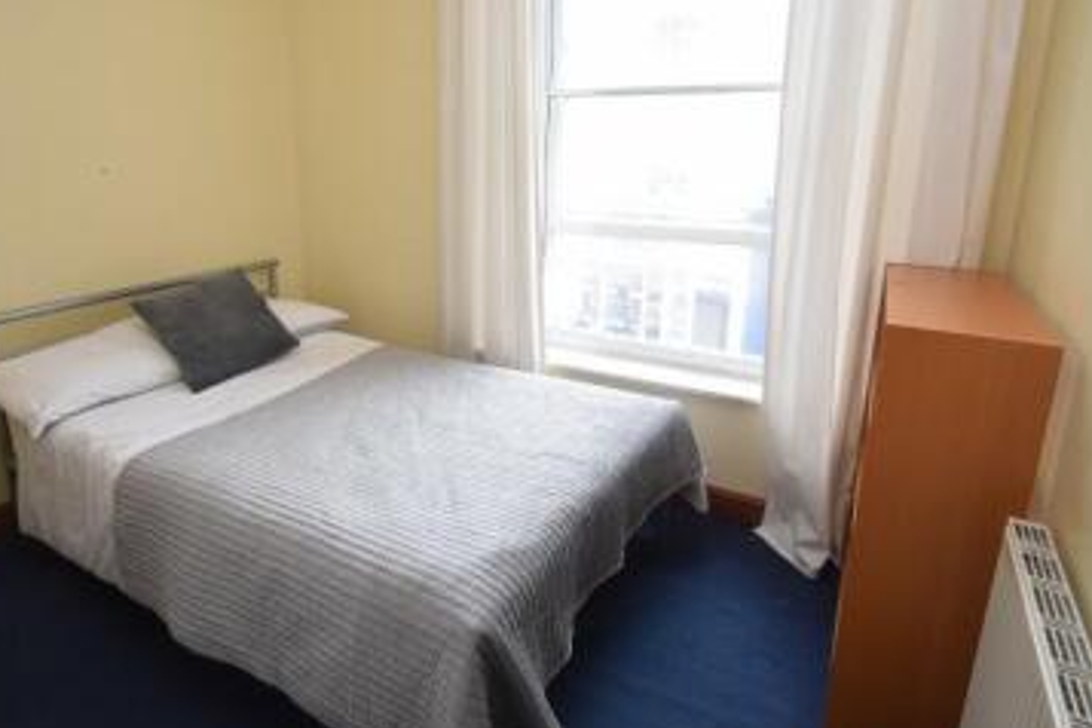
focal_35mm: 20
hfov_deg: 83.7
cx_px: 489
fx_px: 607
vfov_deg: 61.2
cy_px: 277
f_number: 5.6
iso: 400
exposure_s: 1/125
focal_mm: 10
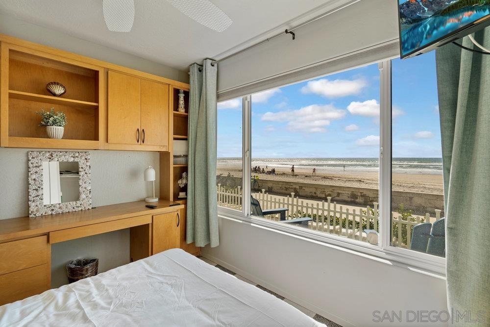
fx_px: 218
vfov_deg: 73.8
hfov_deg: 96.7
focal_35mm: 16
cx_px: 245
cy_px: 164
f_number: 5.6
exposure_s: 1/250
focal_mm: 16
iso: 100
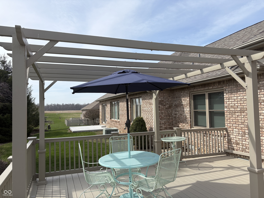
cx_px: 132
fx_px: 198
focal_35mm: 26
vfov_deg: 53.1
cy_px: 99
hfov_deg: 67.3
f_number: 1.6
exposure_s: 1/2985
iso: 50
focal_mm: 5.96
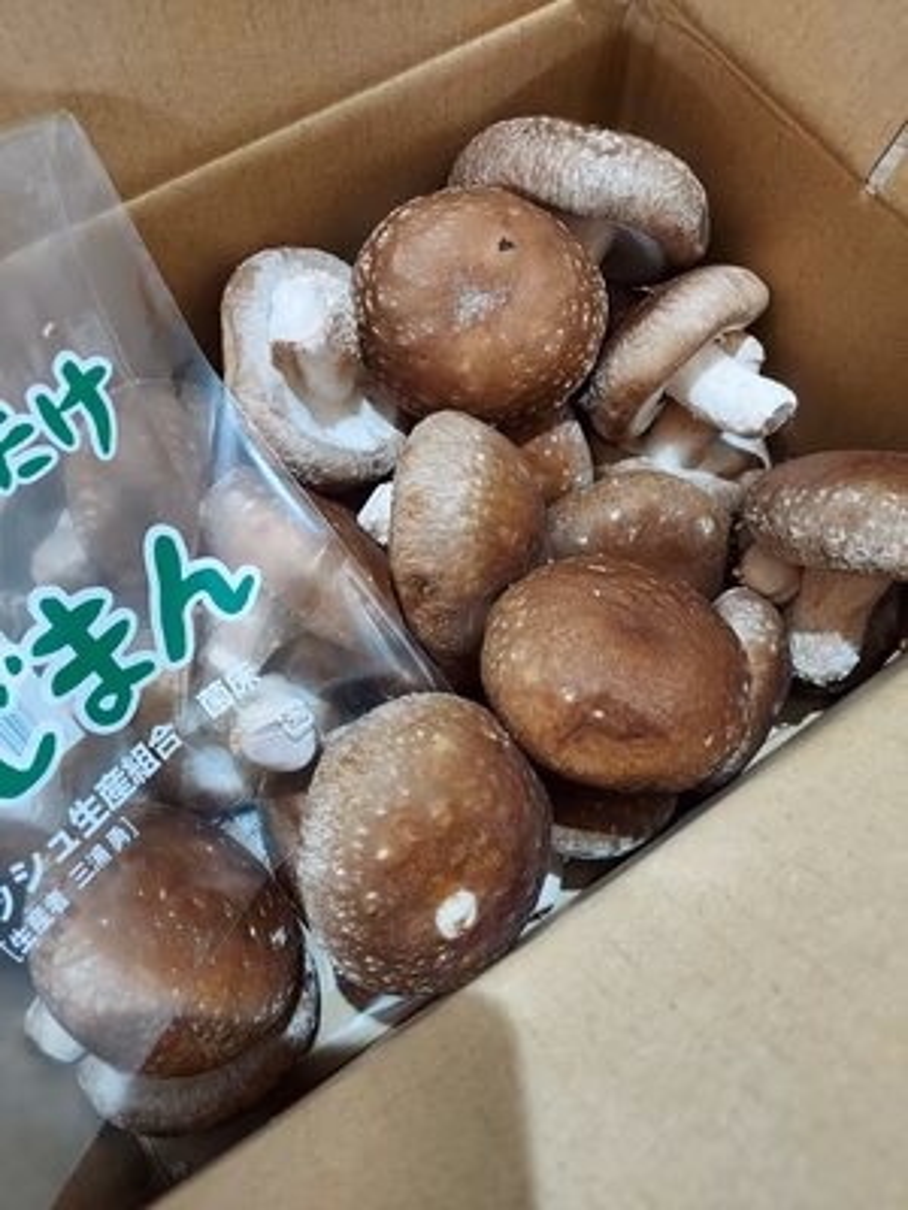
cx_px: 454
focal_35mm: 25
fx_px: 874
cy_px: 605
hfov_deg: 54.9
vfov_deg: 69.4
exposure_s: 1/33
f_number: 2
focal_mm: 4.6
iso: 400
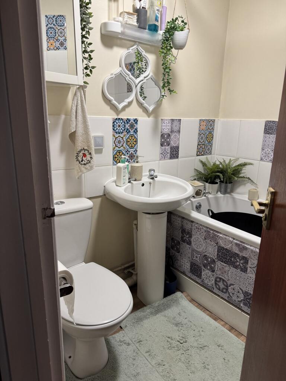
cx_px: 143
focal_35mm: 24
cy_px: 190
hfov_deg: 56.8
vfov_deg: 71.6
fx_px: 264
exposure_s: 1/97
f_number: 1.78
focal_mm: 6.76
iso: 200
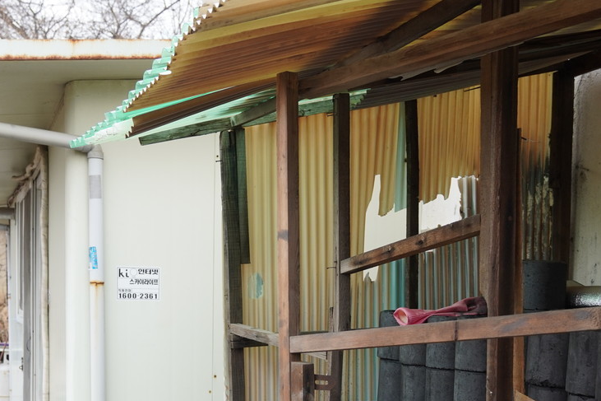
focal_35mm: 50
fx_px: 832
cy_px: 345
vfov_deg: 26.3
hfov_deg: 39.7
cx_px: 269
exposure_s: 1/250
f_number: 4
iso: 250
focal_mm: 19
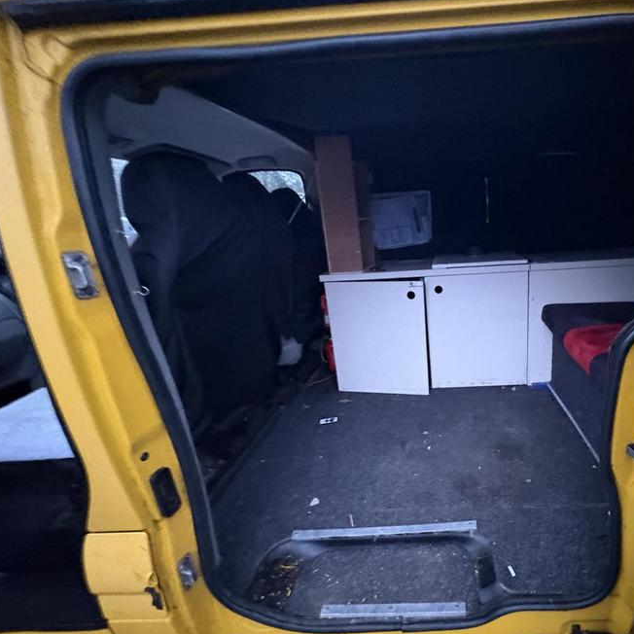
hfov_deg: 80.8
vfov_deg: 84.0
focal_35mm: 17
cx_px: 430
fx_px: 352
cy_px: 316
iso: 1000
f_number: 2.2
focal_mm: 2.22
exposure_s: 1/35
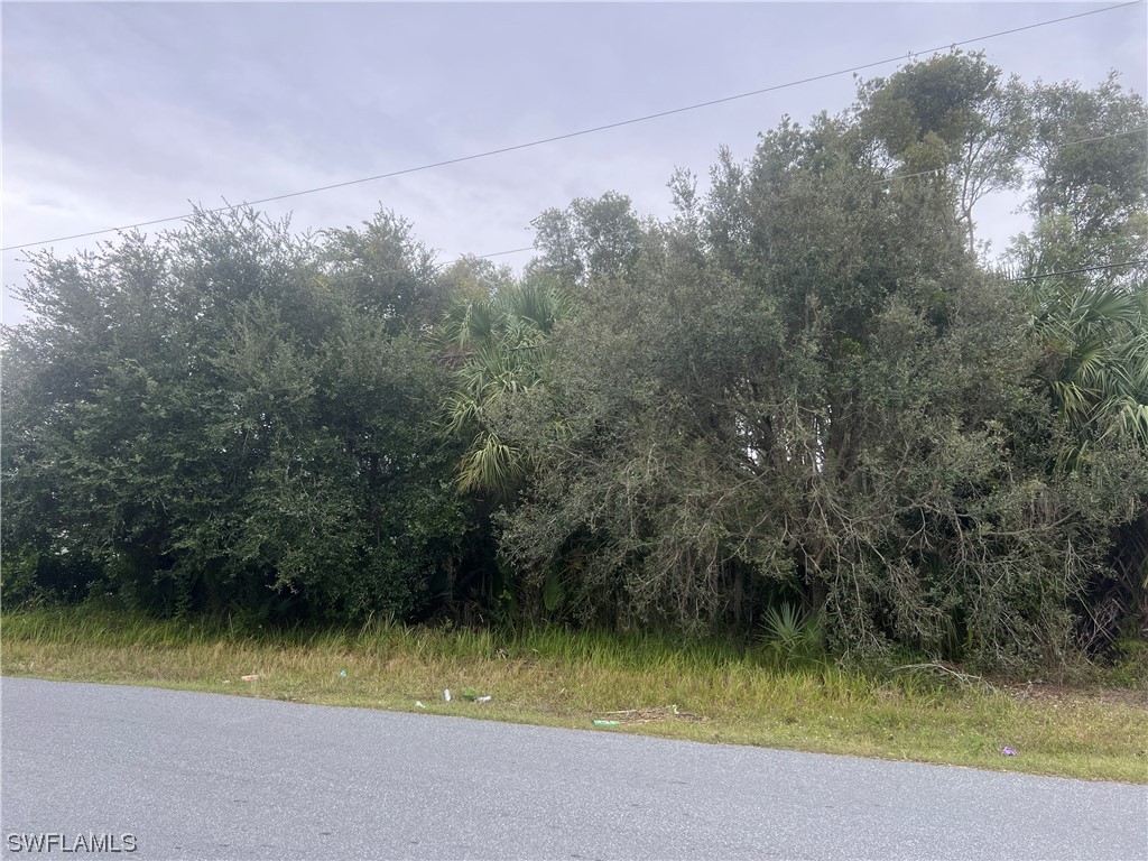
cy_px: 430
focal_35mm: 26
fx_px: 862
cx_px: 574
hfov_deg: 67.3
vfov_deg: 53.1
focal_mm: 5.7
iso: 50
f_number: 1.5
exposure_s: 1/808
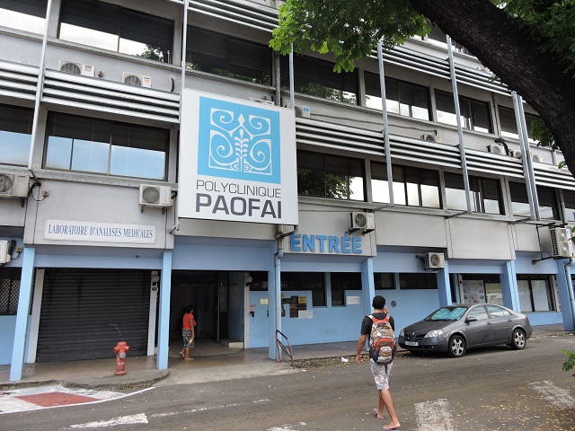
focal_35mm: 24
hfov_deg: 71.6
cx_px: 288
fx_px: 399
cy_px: 216
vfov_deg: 56.8
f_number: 3.3
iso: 100
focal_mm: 4.3
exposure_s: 1/250
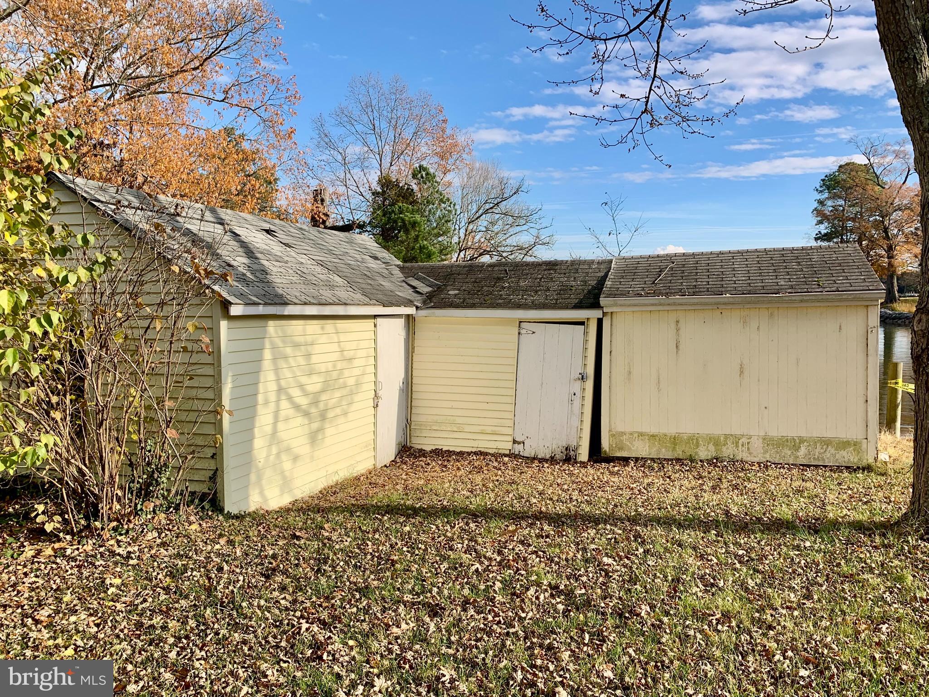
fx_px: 698
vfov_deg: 53.1
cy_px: 348
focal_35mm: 26
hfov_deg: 67.3
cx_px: 464
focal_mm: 4.25
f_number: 1.8
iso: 25
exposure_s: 1/1880
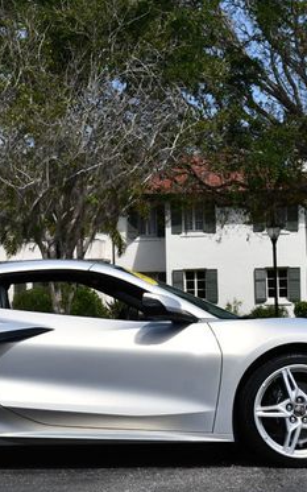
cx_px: 55
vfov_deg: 24.6
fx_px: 1125
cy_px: 239
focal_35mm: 84
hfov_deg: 15.4
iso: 100
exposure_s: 1/320
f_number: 9
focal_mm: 24
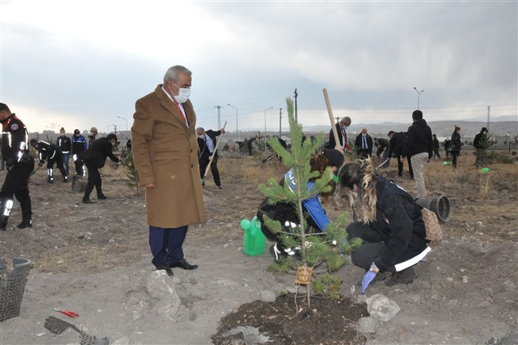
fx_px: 388
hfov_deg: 67.4
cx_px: 259
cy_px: 172
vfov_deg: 47.8
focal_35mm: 27
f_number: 14
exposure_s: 1/200
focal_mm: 18
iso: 1600
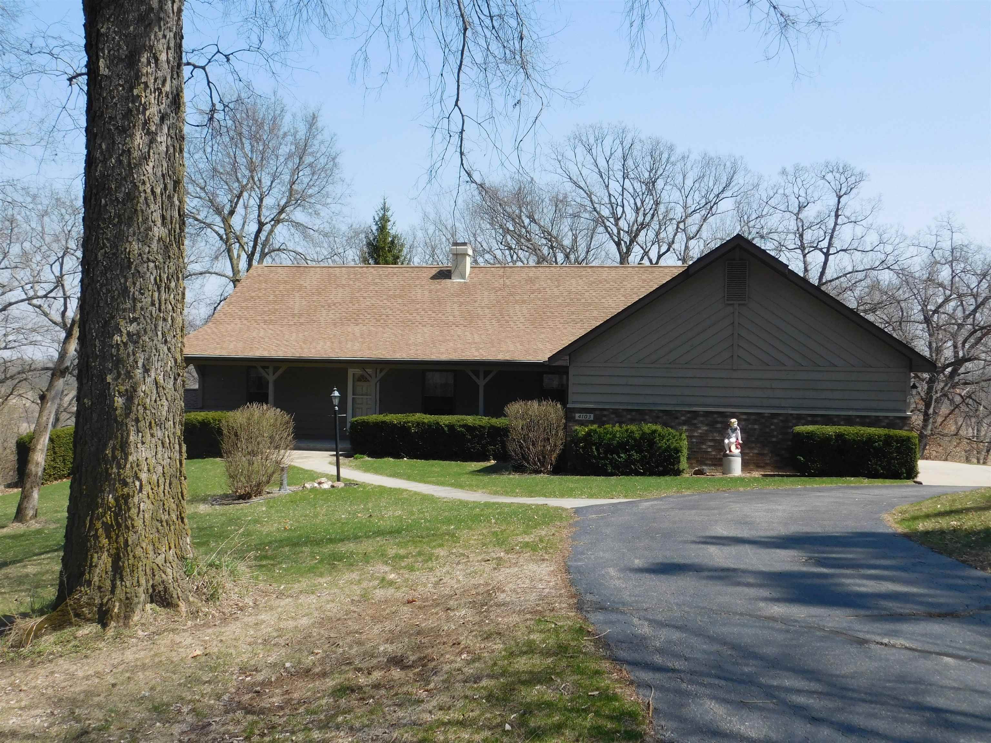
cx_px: 496
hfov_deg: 51.4
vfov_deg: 39.7
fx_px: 1031
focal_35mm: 36
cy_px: 372
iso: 125
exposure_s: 1/1000
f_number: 3.5
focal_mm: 6.3
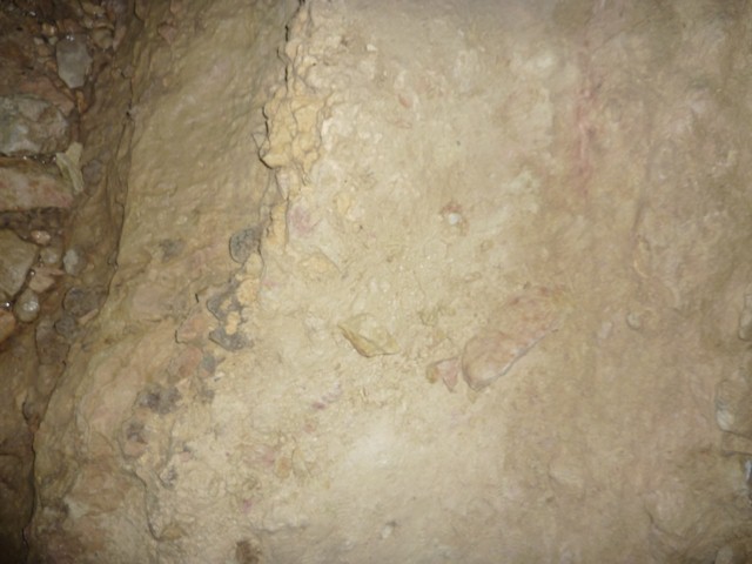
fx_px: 543
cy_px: 282
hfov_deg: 69.4
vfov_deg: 54.9
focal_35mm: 25
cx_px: 376
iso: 80
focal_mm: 4.1
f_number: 3.3
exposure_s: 1/30
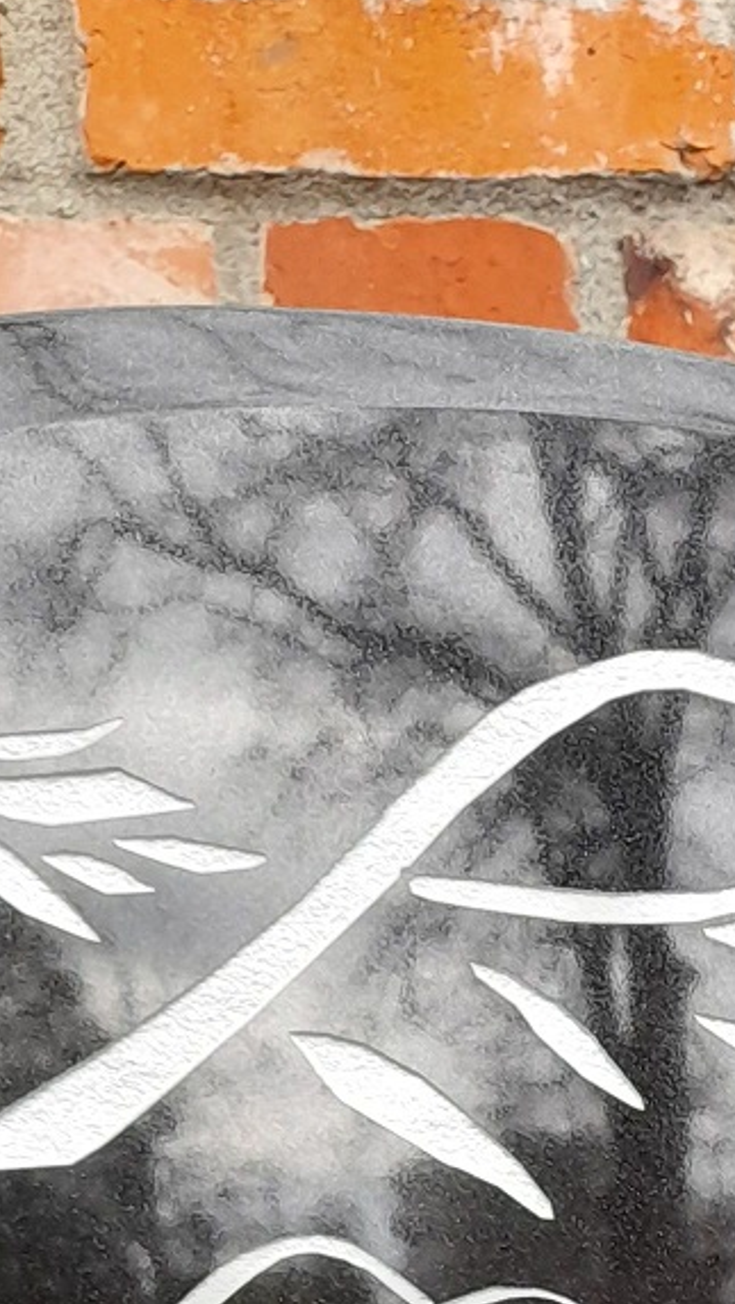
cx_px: 1252
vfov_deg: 19.4
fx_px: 3286
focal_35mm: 95
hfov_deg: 11.9
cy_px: 1987
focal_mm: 4.6
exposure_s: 1/50
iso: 64
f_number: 2
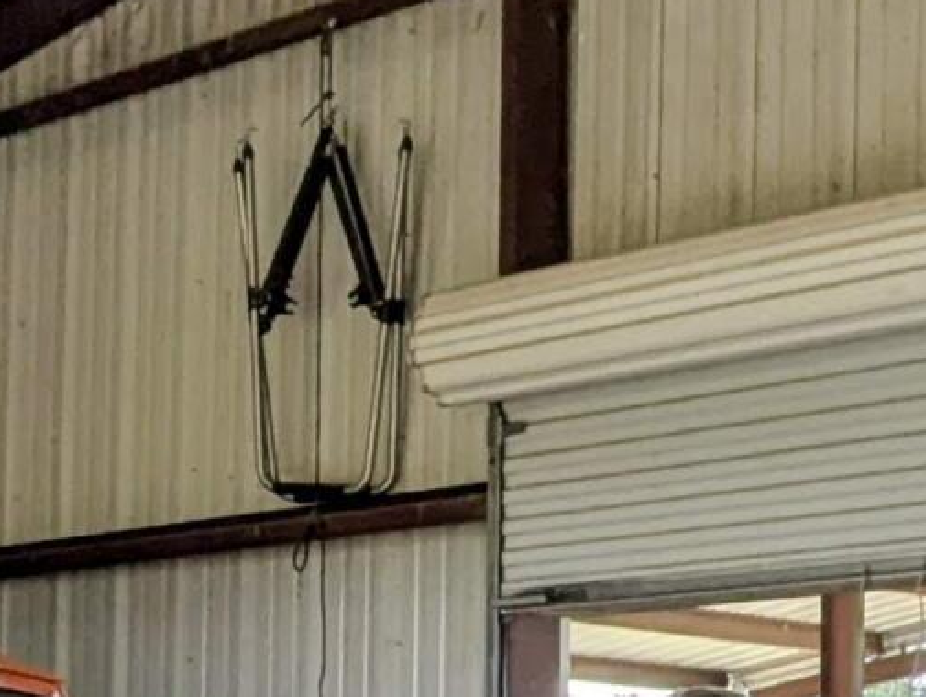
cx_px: 163
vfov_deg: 15.3
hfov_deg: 20.4
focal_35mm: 95
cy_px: 730
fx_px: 2544
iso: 44
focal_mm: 2.35
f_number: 2.2
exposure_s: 1/300
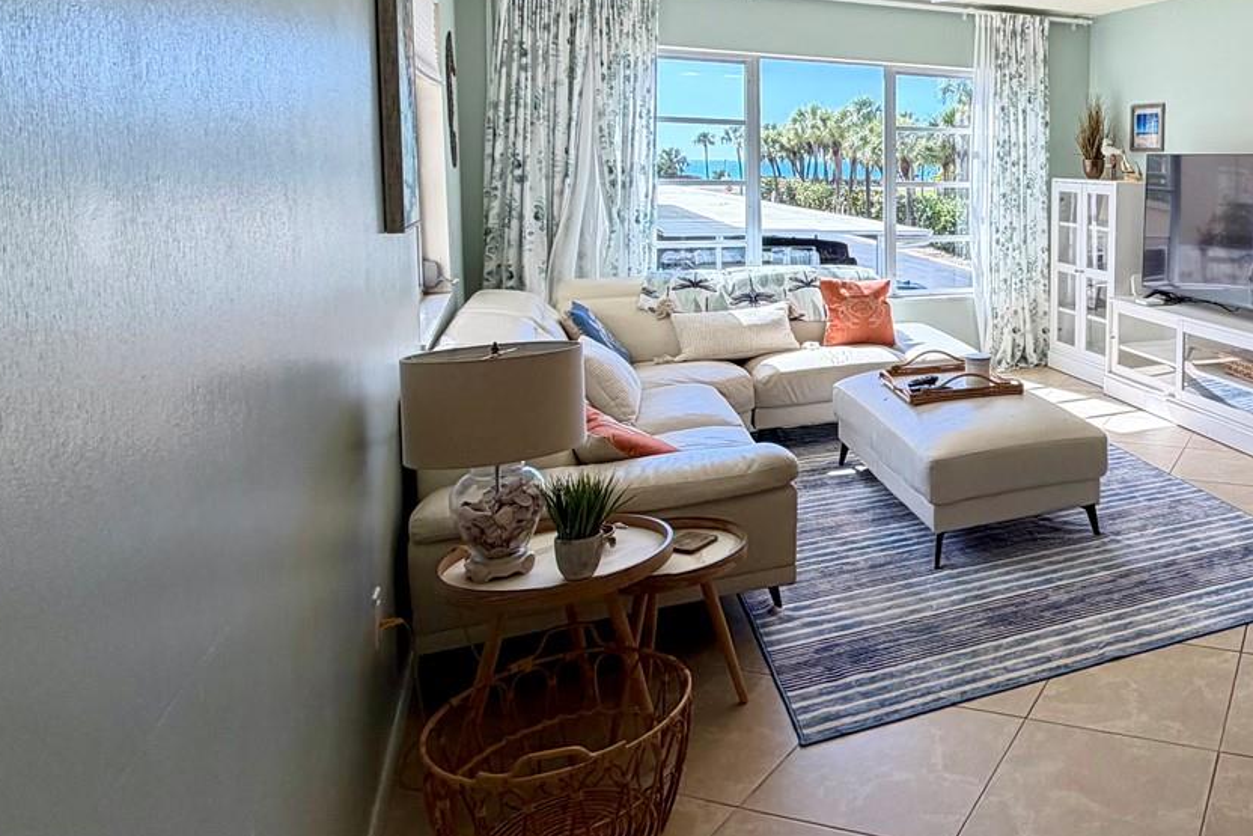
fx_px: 975
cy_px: 232
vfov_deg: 45.2
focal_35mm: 28
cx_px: 1110
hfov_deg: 57.1
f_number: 2.2
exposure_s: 1/156
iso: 64
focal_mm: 2.22
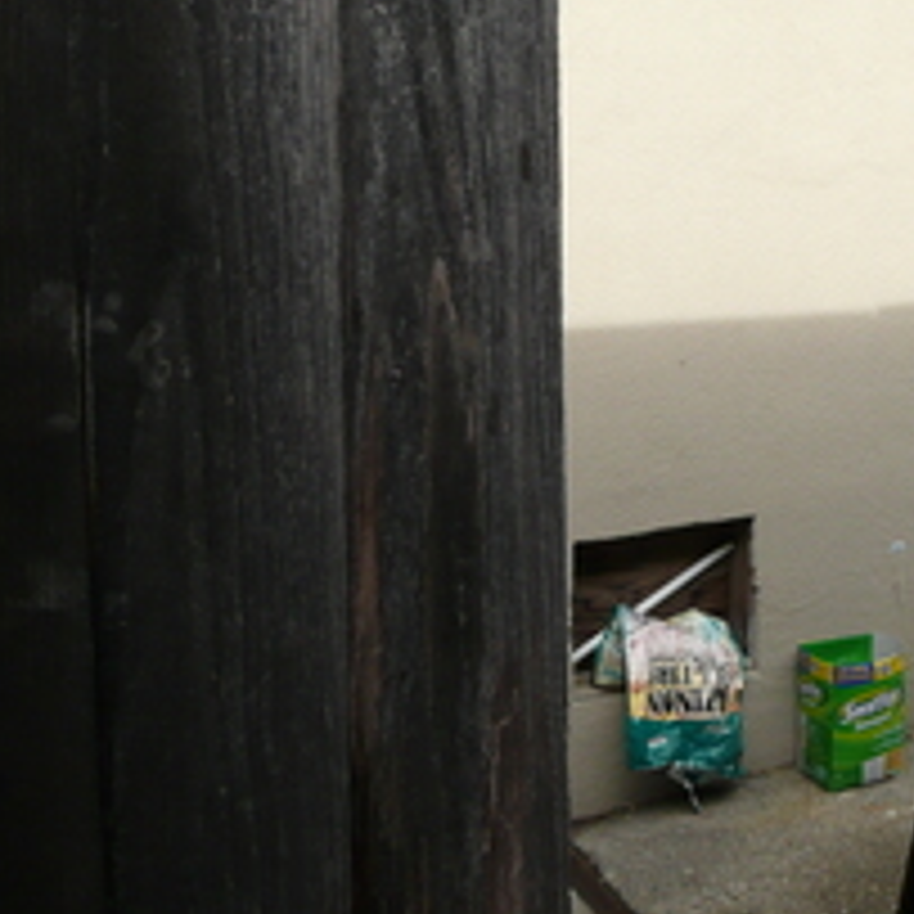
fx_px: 1643
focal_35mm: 55
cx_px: 887
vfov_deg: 30.5
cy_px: 216
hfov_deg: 29.3
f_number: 3.3
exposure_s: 1/320
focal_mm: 4.6
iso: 100
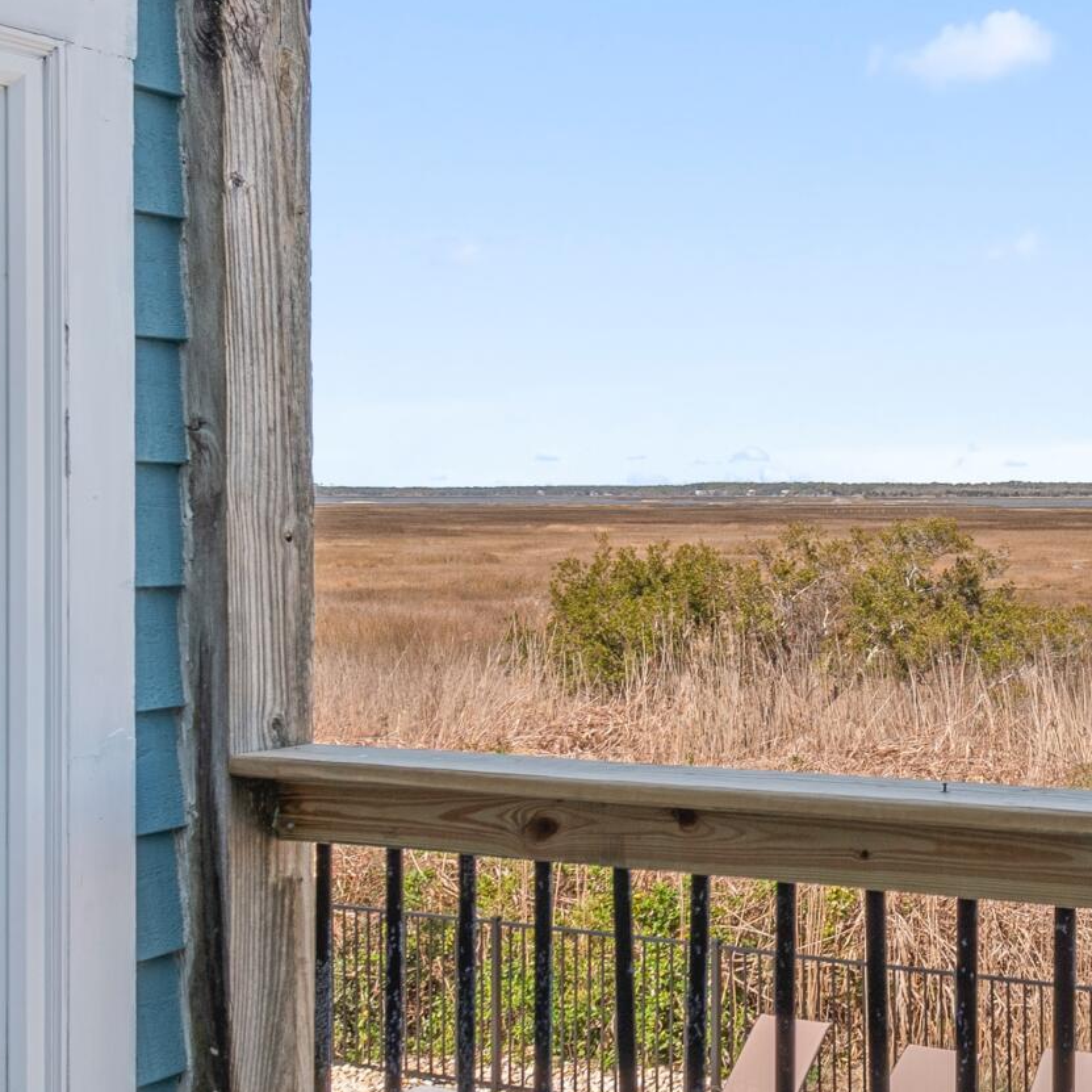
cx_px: 1193
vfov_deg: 36.8
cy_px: 570
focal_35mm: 46
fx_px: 1642
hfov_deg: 32.5
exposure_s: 1/160
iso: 100
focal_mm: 10
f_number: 6.3
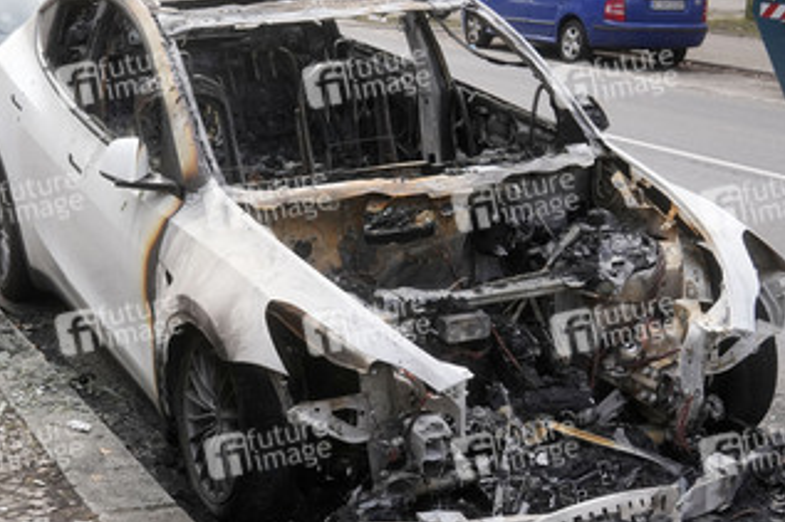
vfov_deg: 21.2
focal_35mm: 64
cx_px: 301
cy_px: 265
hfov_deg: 31.3
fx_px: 1395
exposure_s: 1/400
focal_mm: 30
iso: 640
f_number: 7.1
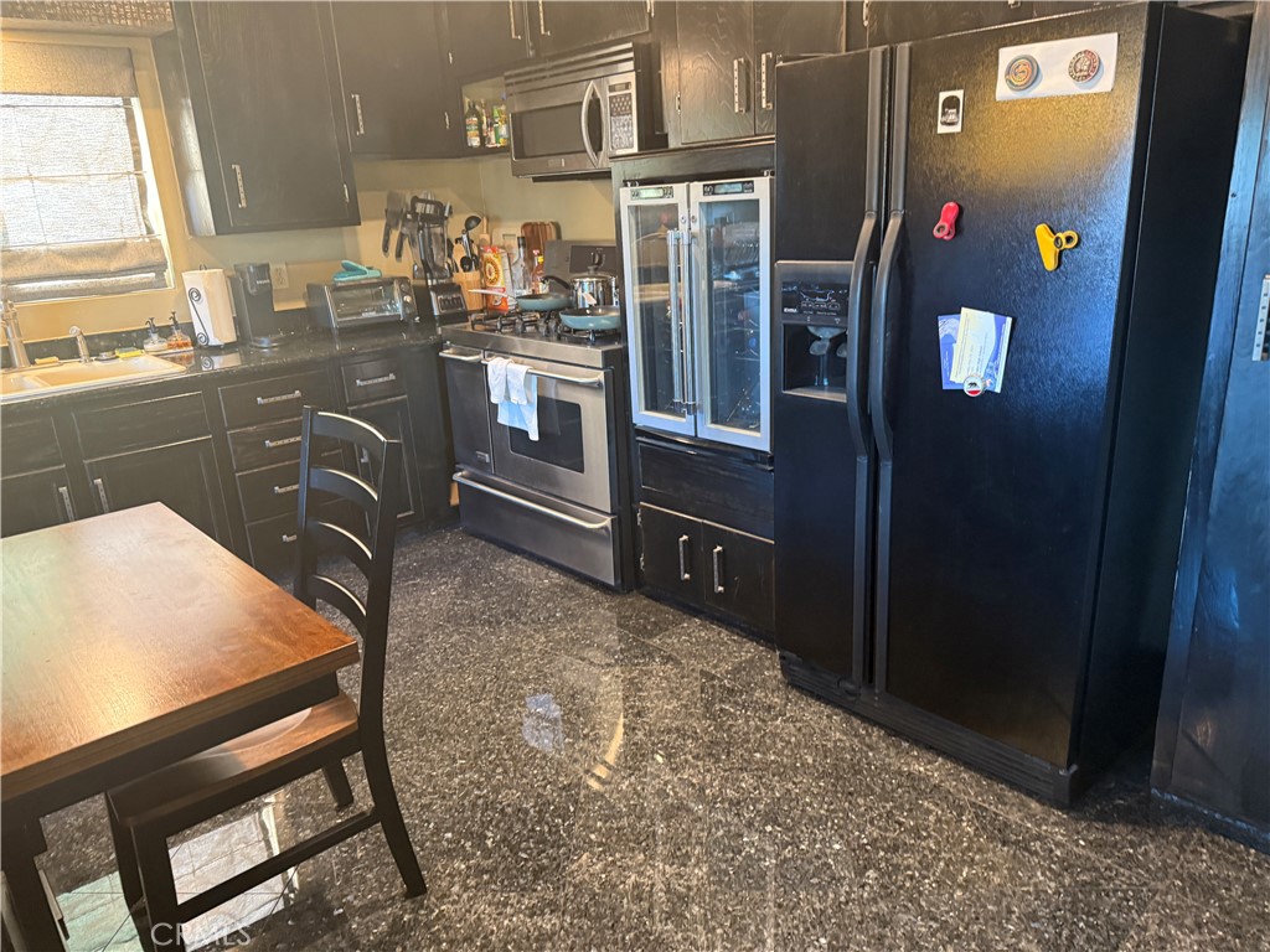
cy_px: 476
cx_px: 635
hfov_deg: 71.6
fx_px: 881
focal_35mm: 24
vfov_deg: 56.8
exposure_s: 1/41
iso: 640
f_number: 1.78
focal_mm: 6.76
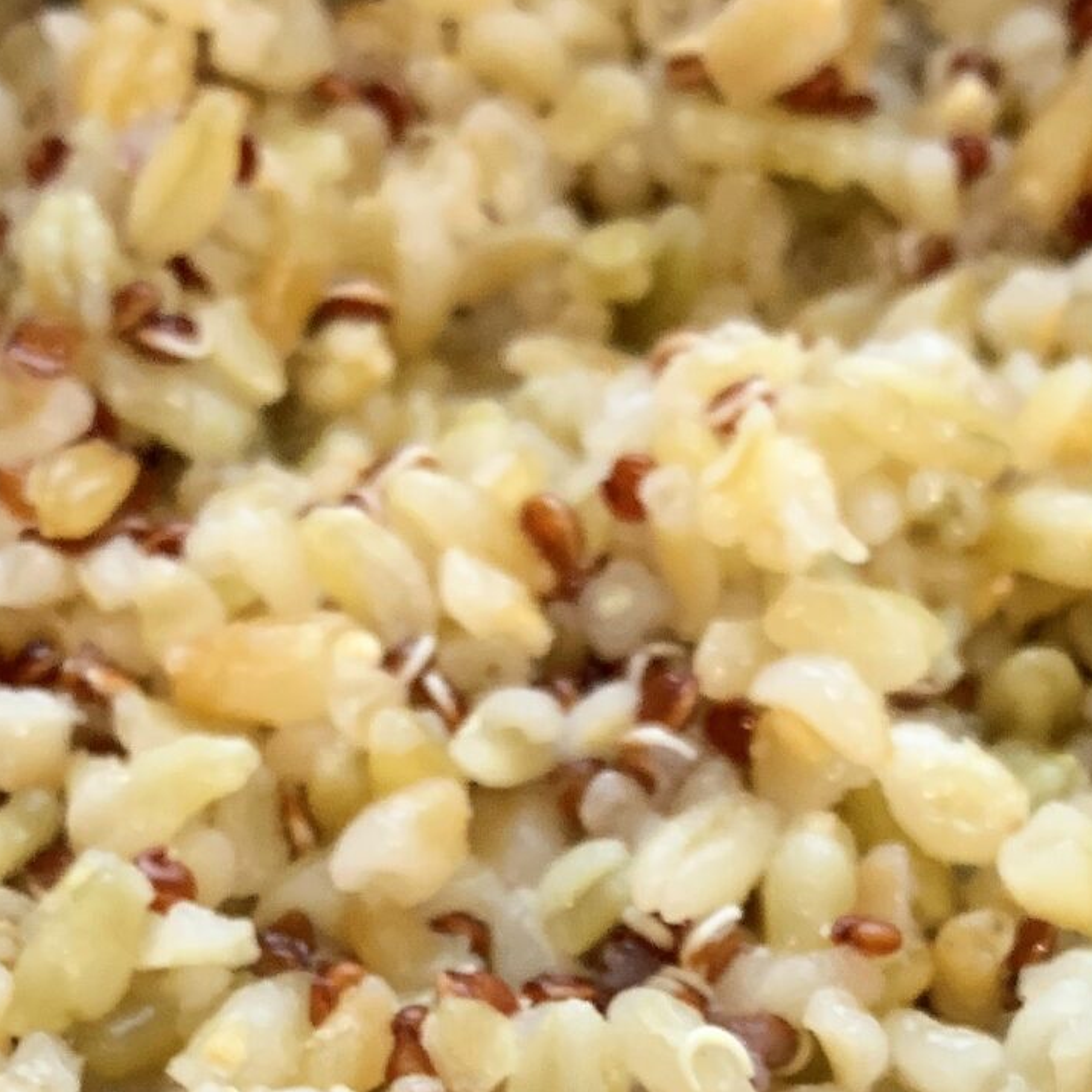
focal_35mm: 82
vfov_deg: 20.5
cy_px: 1071
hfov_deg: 21.1
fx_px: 2927
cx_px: 698
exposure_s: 1/50
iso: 160
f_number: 1.8
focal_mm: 4.25
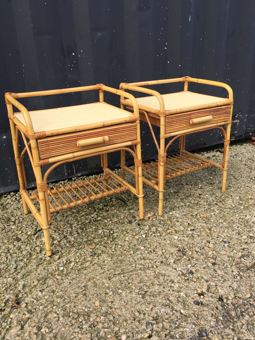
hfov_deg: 48.2
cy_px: 170
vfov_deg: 61.7
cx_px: 128
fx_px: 285
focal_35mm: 29
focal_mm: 4.15
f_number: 2.2
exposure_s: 1/347
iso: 32
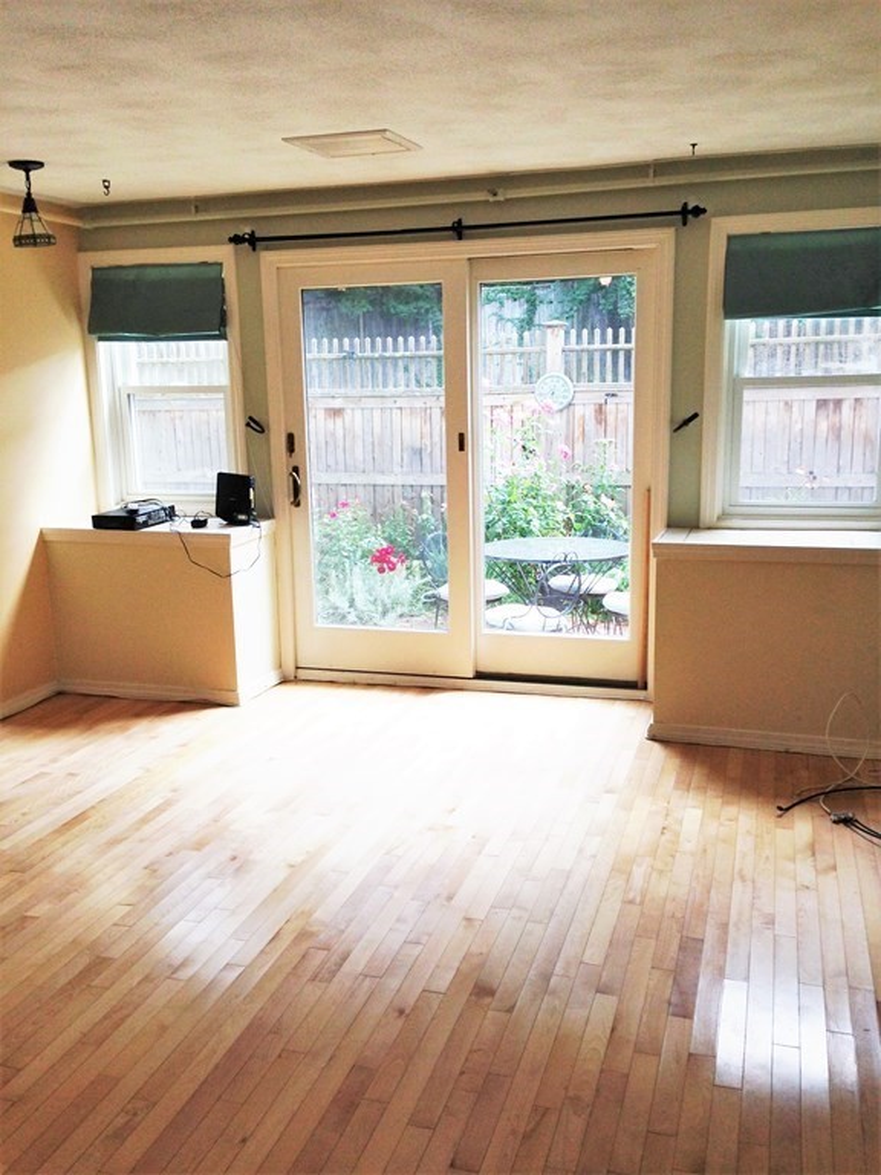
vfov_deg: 55.4
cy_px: 588
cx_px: 440
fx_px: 1120
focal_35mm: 33
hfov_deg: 42.9
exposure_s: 1/120
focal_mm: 4.12
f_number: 2.4
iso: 64
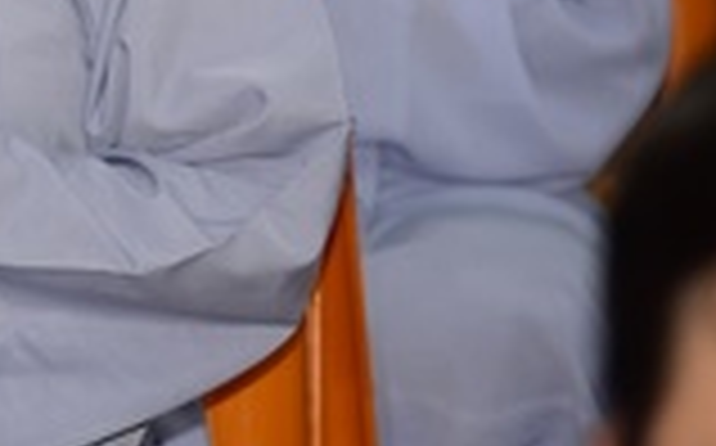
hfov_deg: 4.7
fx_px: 8557
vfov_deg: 3.0
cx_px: -576
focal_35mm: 439
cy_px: -446
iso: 320
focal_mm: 105
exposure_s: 1/60
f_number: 4
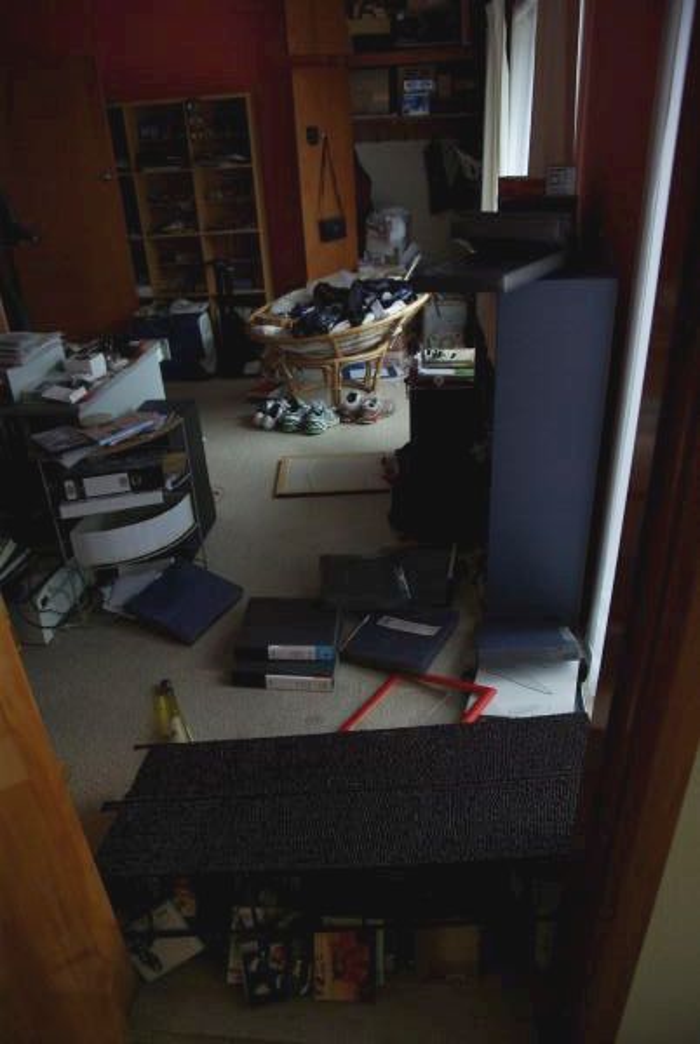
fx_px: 698
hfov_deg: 53.3
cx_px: 350
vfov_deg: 73.7
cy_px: 522
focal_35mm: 24
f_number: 4
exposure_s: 1/250
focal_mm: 16
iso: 400
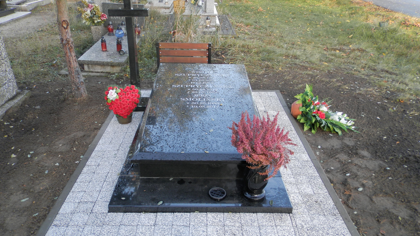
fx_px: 312
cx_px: 205
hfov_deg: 67.9
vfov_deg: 41.5
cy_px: 125
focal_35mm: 28
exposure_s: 1/50
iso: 80
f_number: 3.1
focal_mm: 4.5
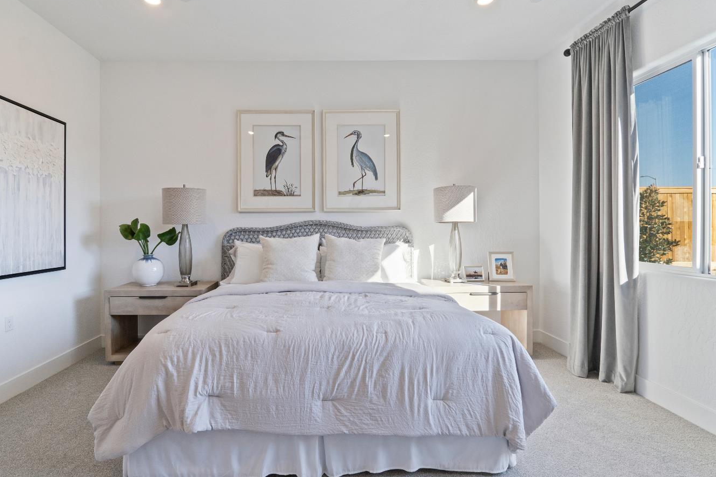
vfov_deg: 70.4
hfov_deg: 92.9
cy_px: 228
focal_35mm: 17
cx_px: 318
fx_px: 338
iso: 250
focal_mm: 10
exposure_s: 1/13
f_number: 9
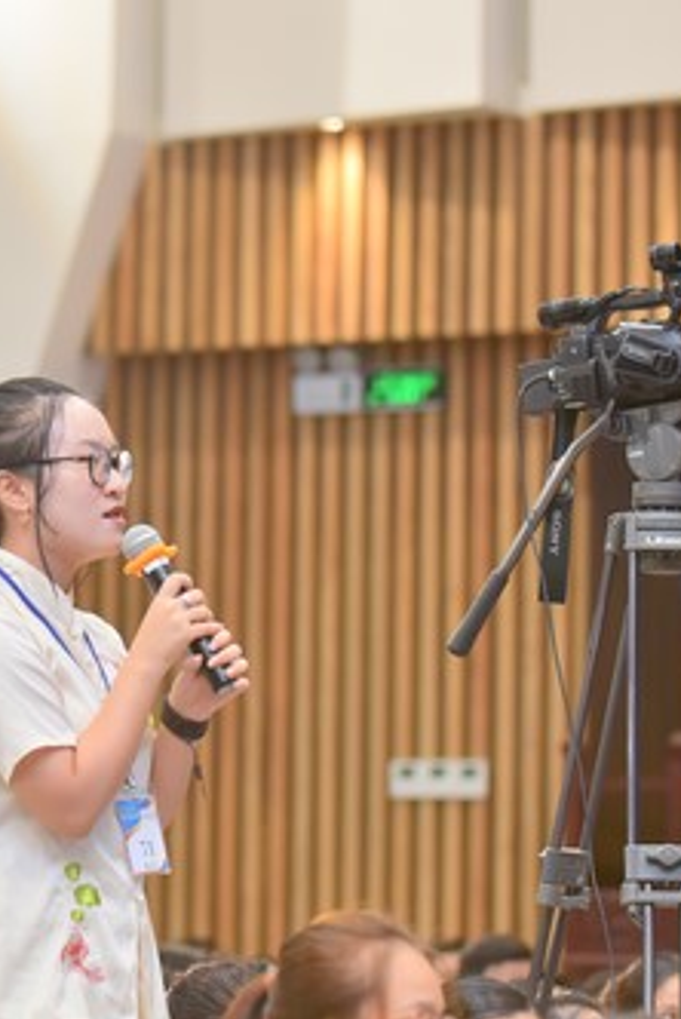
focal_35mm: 176
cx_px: 104
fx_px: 4983
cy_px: 557
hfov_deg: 7.8
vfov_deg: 11.7
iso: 1000
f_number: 2.8
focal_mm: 90
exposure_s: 1/125
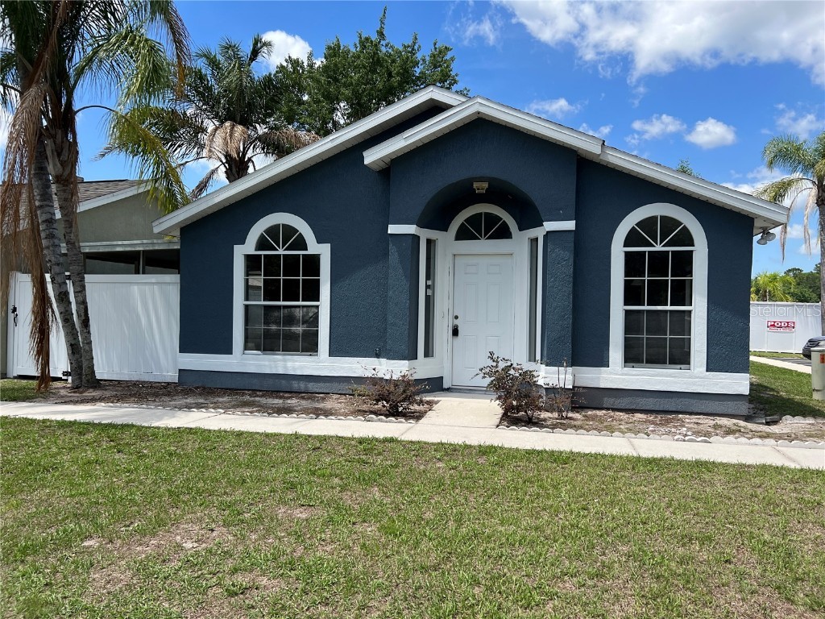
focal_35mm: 26
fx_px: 620
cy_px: 310
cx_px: 412
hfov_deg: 67.3
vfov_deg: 53.1
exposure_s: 1/3077
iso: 50
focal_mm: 5.7
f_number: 1.5
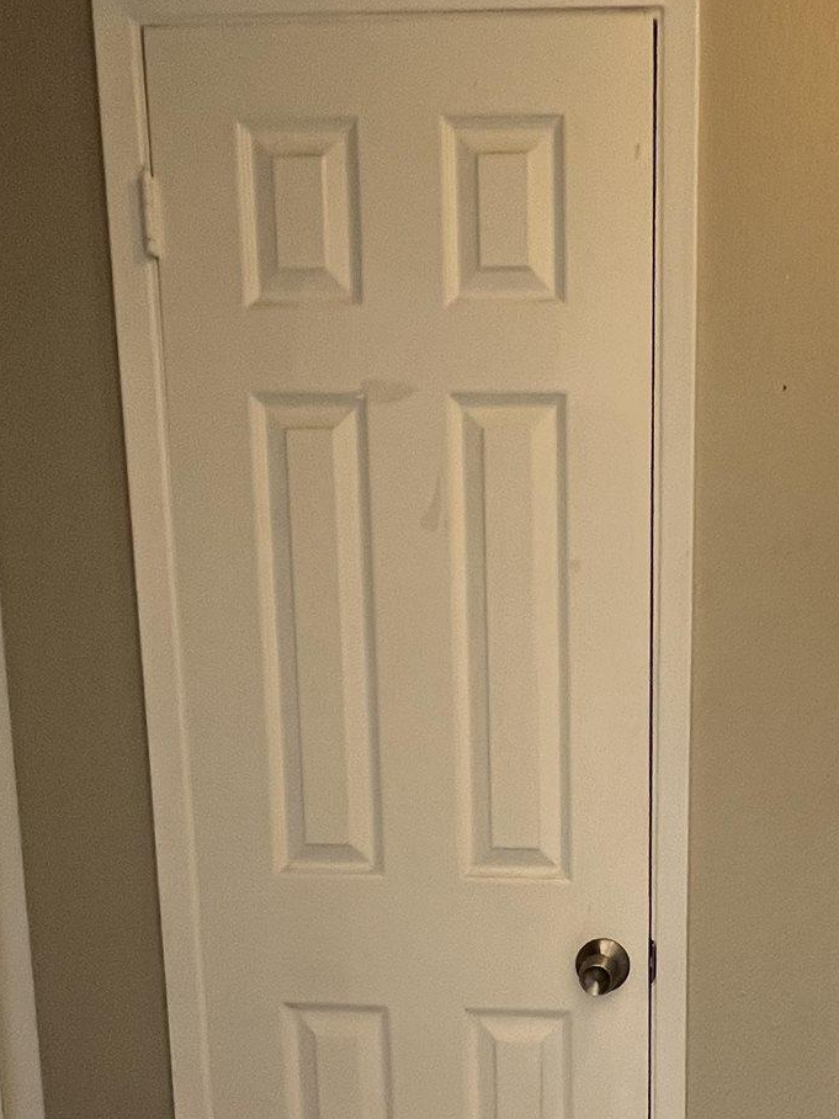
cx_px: 684
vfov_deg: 53.6
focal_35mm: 33
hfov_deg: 40.9
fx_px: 1066
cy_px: 795
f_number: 1.8
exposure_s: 1/99
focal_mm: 1.57
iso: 200
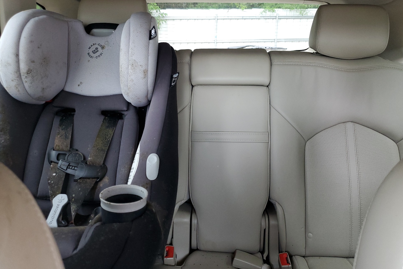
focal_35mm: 28
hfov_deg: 65.5
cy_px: 116
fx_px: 313
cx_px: 207
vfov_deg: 46.3
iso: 118
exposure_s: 1/60.2
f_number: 1.5
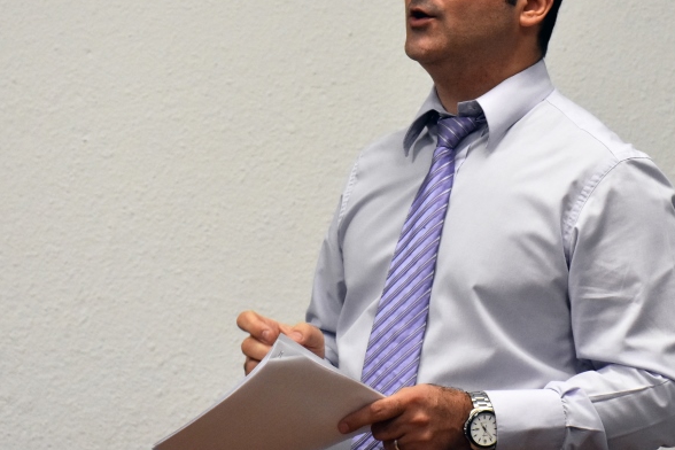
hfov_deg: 11.2
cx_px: 416
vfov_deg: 7.5
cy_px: 82
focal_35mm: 183
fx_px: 3431
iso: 1600
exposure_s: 1/200
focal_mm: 70
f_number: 7.1
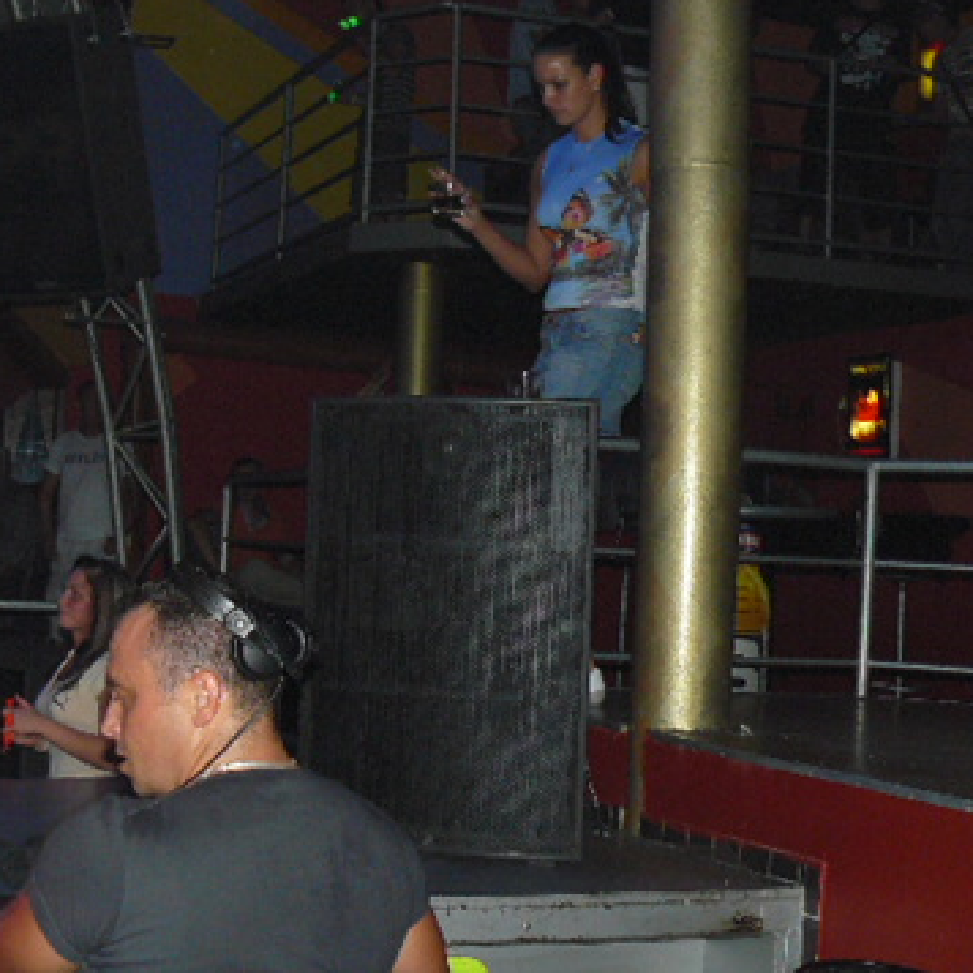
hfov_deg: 29.5
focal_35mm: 57
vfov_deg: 30.0
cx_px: 232
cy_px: 518
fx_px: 1813
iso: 200
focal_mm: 6
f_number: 2.8
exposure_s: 1/30
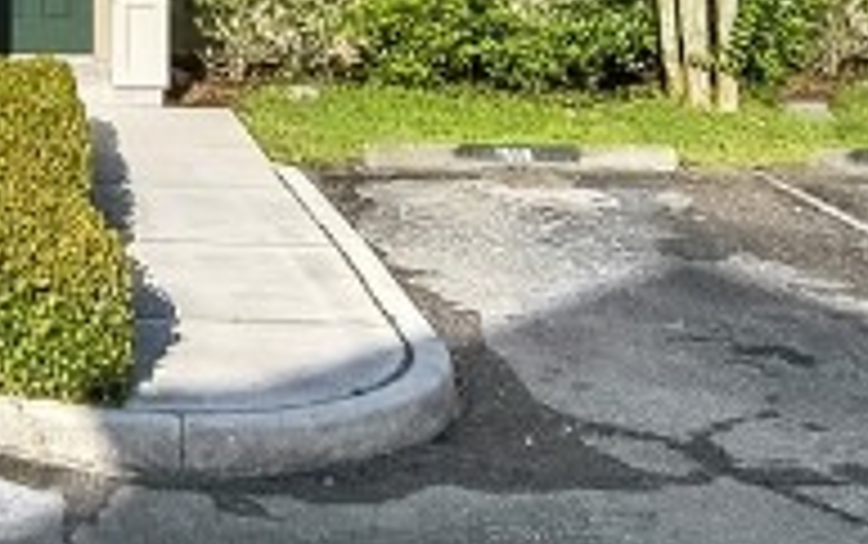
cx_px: 49
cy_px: -382
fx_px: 1728
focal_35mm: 73
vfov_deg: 15.7
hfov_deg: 27.0
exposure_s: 1/3200
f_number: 2.2
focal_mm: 2.2
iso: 50
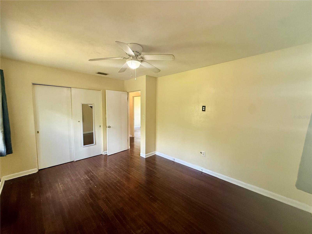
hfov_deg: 102.1
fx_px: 126
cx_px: 156
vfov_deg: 85.7
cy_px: 117
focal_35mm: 14
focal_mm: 2.22
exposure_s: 1/120
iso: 320
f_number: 2.2
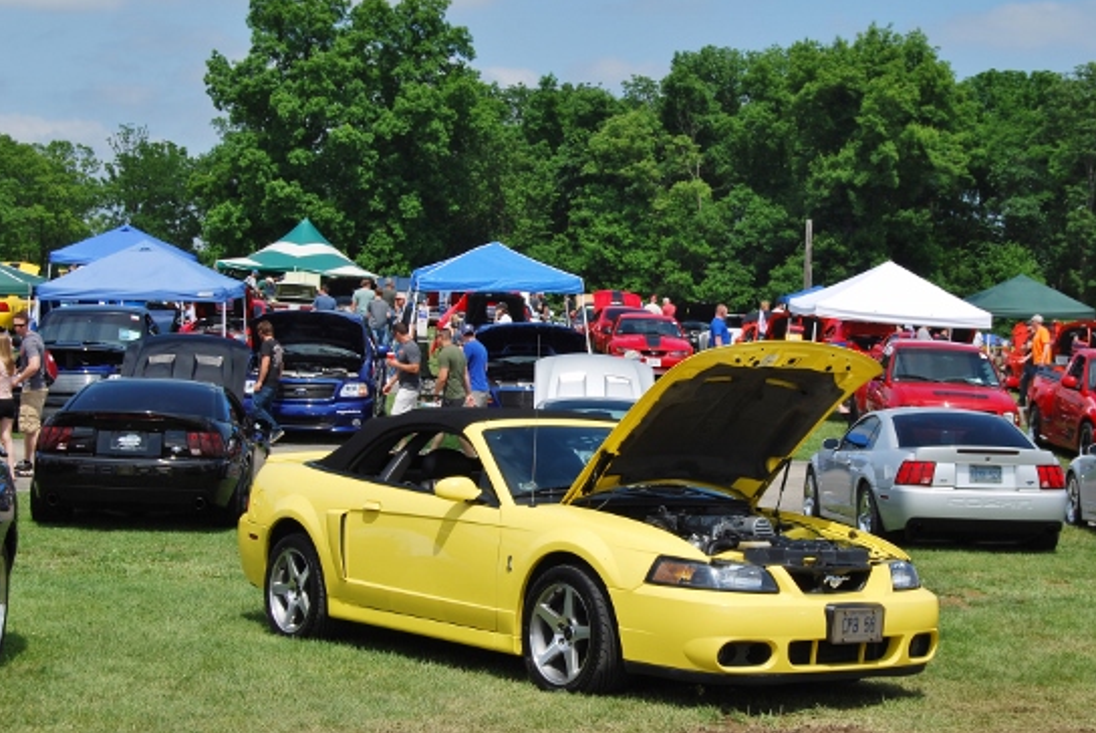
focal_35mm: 67
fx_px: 2042
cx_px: 633
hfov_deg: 30.0
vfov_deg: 20.4
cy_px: 338
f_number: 9
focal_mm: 38
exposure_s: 1/320
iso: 100
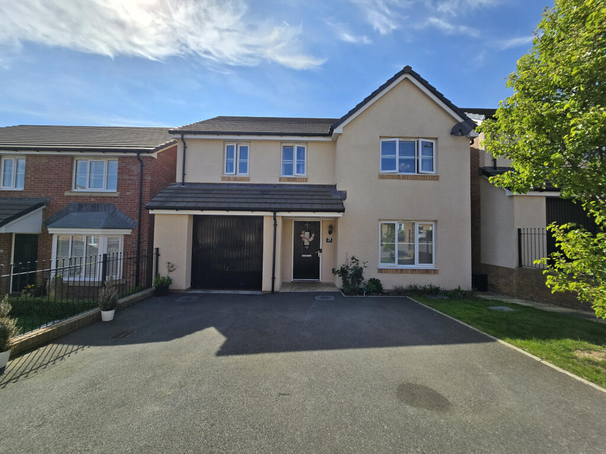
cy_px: 227
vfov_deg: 89.9
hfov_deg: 106.2
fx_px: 228
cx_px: 303
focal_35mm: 13
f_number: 2.2
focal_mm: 2.2
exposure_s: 1/2874
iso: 50
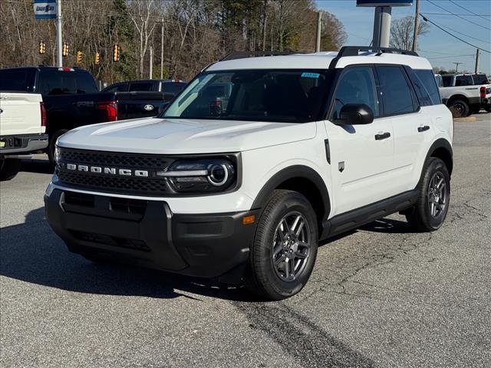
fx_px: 681
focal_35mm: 48
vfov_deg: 30.3
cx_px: 246
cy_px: 184
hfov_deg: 39.7
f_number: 1.78
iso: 64
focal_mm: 6.76
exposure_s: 1/7937
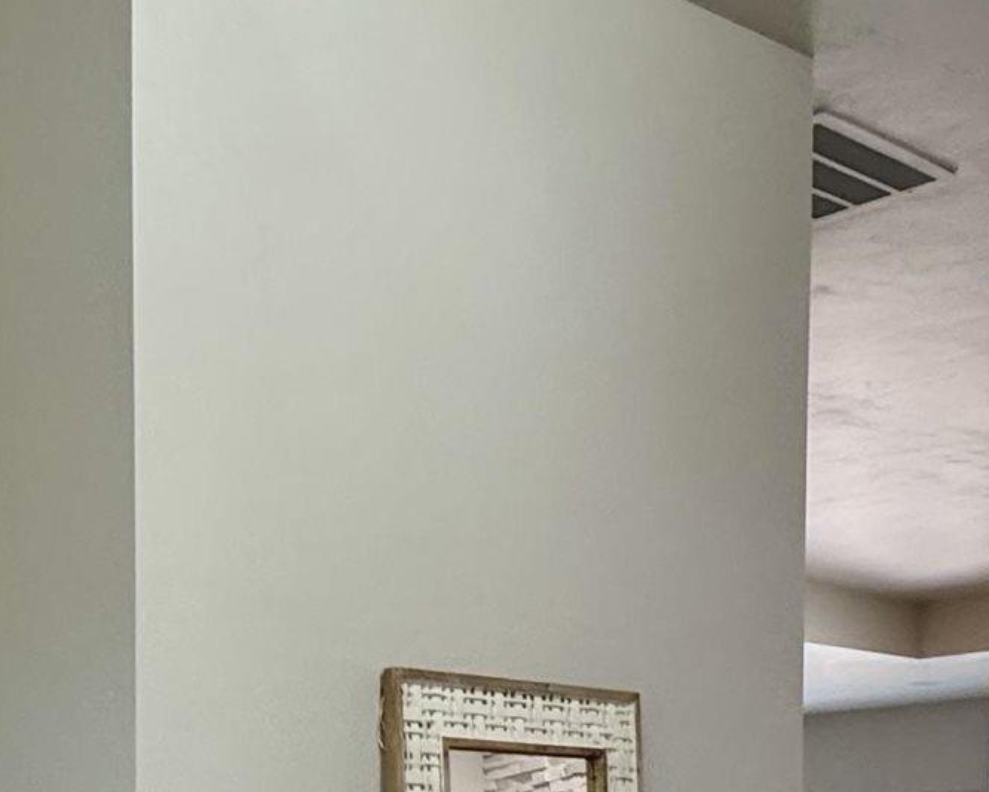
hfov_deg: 28.2
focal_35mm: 63
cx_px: 1
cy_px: 982
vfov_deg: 22.1
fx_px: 1844
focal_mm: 2.22
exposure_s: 1/60
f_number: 2.2
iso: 250
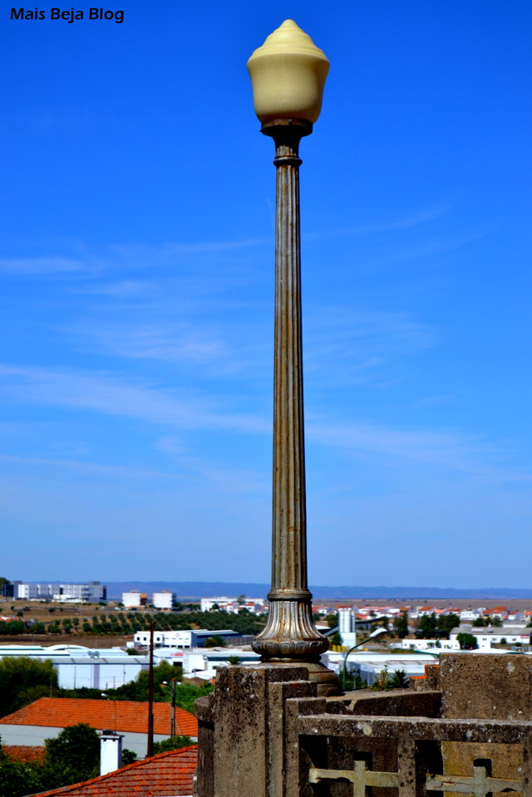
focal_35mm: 82
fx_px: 1829
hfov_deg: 16.6
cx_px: 266
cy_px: 398
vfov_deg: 24.6
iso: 100
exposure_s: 1/1000
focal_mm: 55
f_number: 5.6
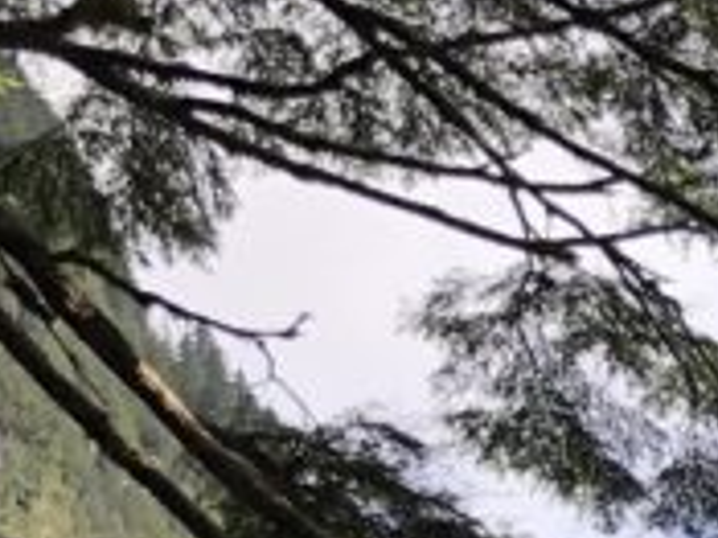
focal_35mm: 164
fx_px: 3399
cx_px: 1338
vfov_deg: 8.2
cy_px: 1392
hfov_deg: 11.1
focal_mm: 3.99
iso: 20
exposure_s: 1/505
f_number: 1.8
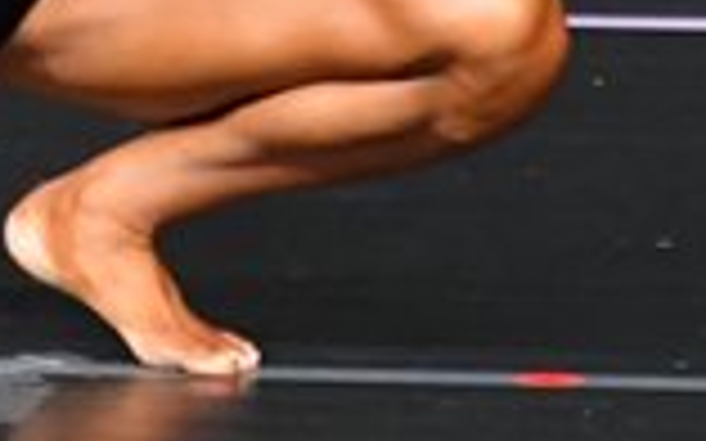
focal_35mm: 2262
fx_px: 43507
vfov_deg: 0.6
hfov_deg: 0.9
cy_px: -374
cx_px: -299
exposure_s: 1/400
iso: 4000
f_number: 5.6
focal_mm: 300
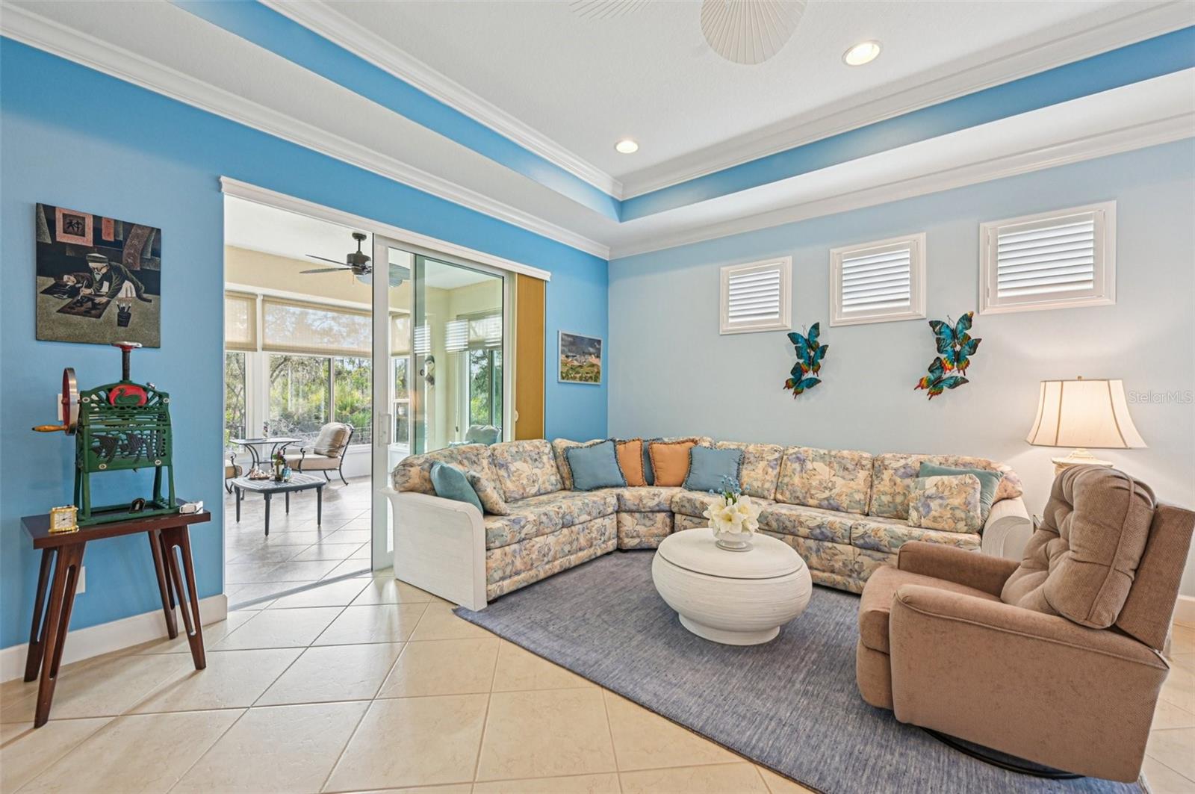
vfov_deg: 81.1
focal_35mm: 14
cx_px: 598
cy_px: 397
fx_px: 464
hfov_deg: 104.3
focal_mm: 14
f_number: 8
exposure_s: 1/15
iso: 400
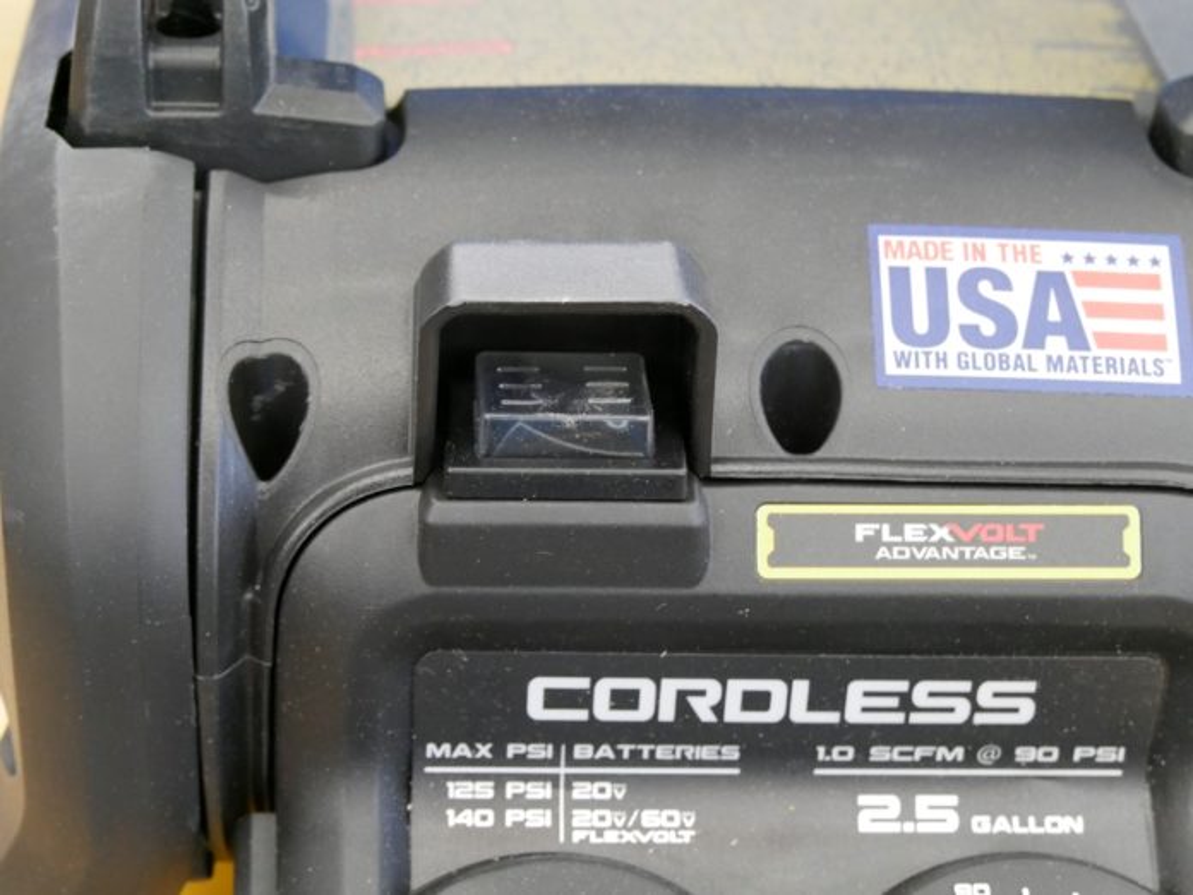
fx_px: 2757
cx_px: 596
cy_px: 448
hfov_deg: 24.4
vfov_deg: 18.4
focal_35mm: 80
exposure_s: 1/80
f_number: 4.7
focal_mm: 40
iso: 3200
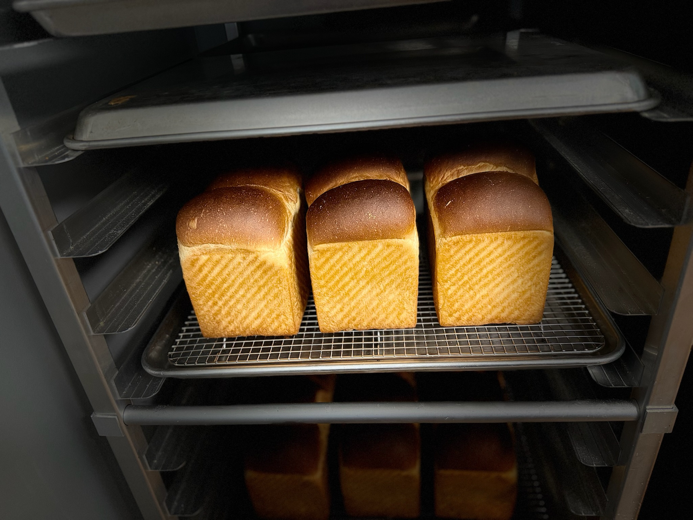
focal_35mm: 24
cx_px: 346
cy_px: 260
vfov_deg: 56.8
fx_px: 480
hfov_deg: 71.6
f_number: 1.78
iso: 640
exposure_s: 1/60
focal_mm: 6.76
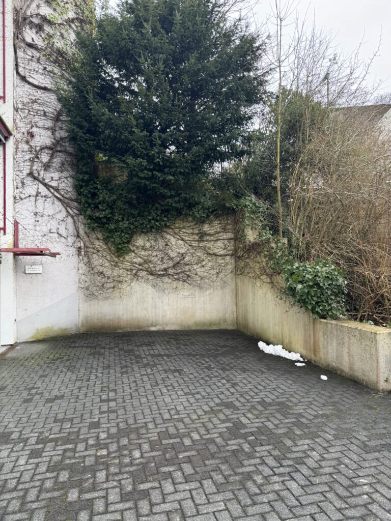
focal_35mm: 24
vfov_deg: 71.6
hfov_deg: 56.8
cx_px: 196
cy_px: 260
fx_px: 361
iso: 80
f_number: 1.78
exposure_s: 1/121
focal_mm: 6.76
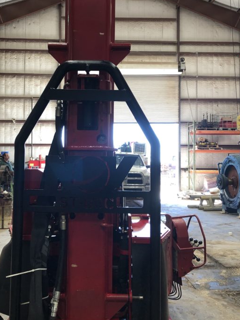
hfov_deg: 34.3
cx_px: 102
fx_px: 388
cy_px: 156
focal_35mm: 42
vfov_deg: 44.8
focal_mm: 4
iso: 20
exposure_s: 1/30
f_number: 1.8
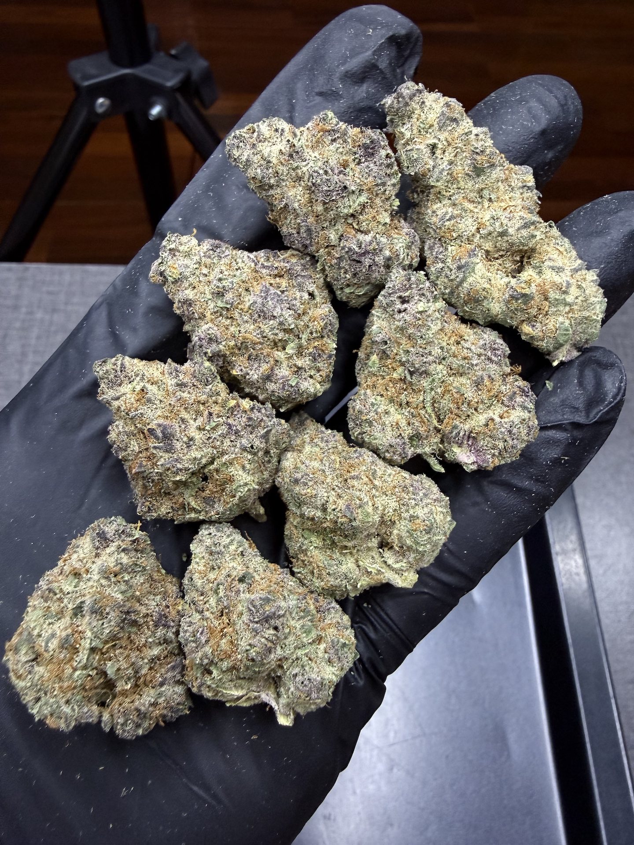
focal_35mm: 24
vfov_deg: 71.6
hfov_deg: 56.8
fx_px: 586
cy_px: 422
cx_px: 317
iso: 250
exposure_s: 1/50
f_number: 2.2
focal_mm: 2.22
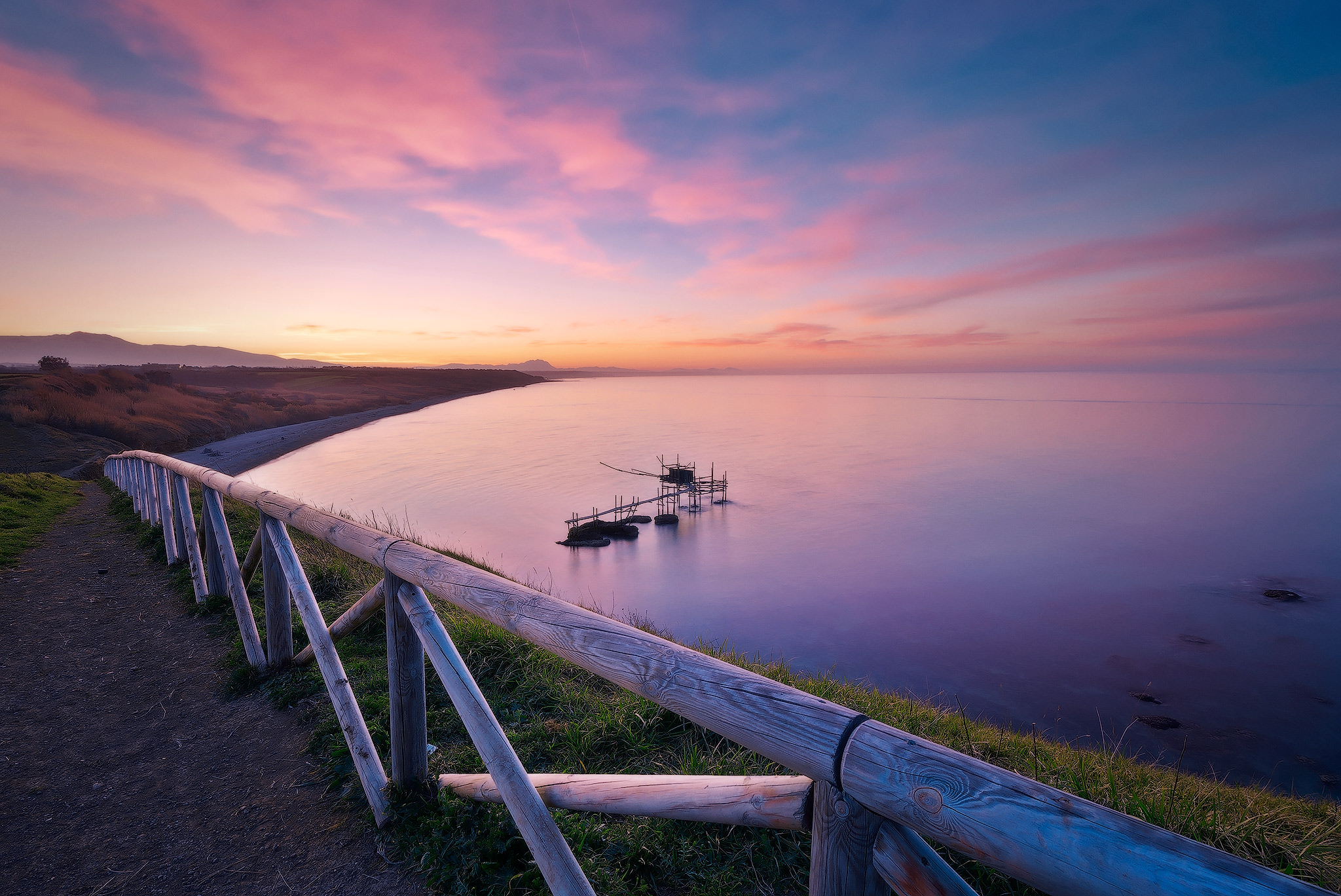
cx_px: 670
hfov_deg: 96.7
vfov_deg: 73.8
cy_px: 448
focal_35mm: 16
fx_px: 596
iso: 100
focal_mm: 16
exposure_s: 2
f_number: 11
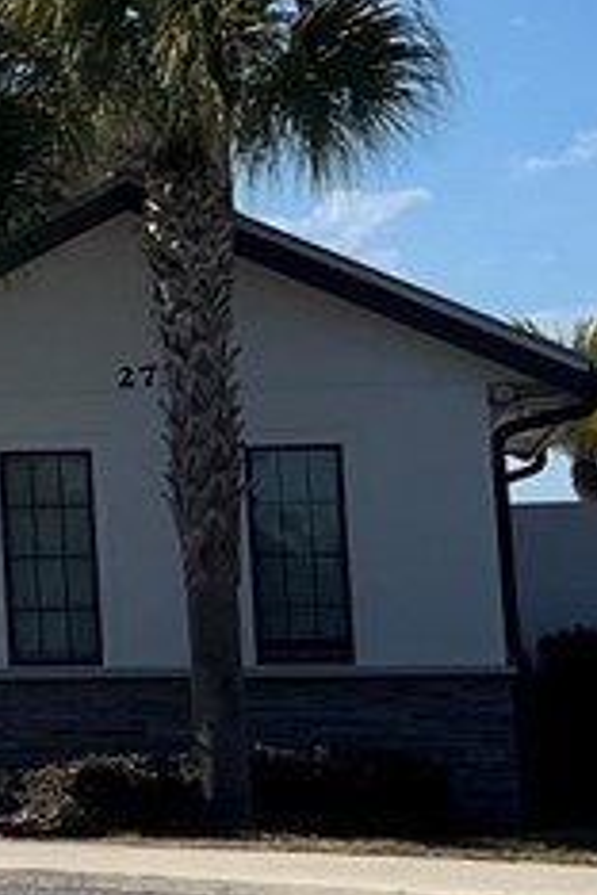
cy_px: 15
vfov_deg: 11.0
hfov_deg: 6.4
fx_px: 4602
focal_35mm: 185
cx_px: -1512
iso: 50
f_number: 1.6
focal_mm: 5.1
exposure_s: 1/6173
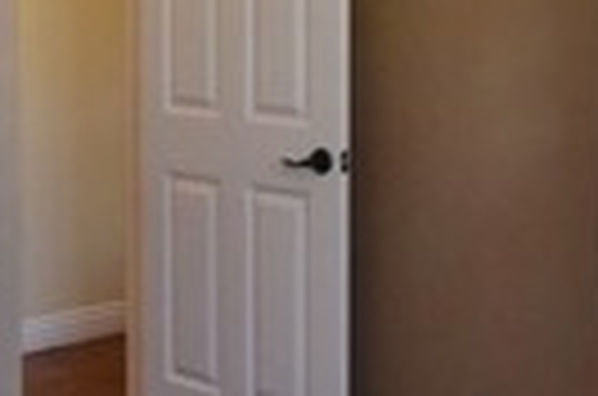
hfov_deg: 26.2
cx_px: 184
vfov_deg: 17.4
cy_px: 56
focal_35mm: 77
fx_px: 1276
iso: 2000
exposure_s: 1/30
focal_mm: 11
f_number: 13
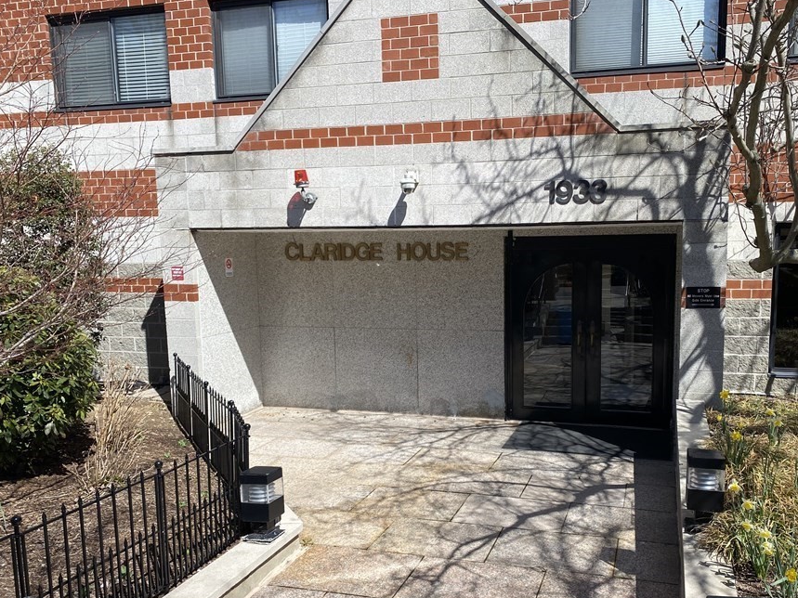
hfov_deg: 57.9
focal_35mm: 31
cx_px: 475
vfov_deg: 45.3
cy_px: 339
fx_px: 715
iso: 32
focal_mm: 4.25
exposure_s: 1/2358
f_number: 1.8
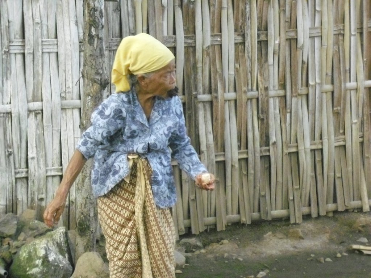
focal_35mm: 113
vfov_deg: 13.1
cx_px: 186
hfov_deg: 17.4
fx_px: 1211
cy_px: 139
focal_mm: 18.6
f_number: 5.2
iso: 800
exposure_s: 1/80
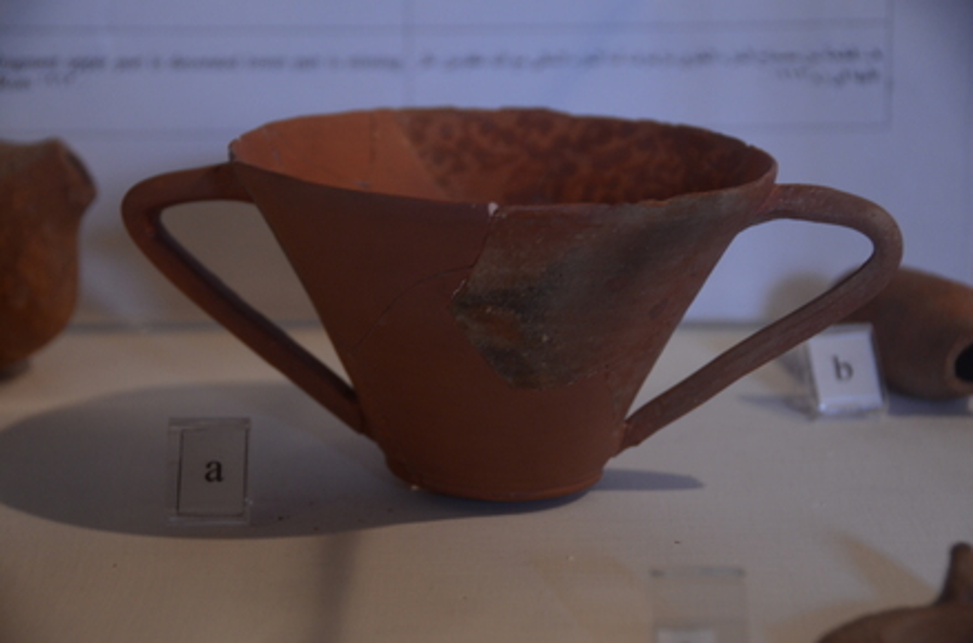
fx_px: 2831
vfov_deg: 13.0
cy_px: 322
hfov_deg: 19.5
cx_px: 486
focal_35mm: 105
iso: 800
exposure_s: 1/15
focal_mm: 70
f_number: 5
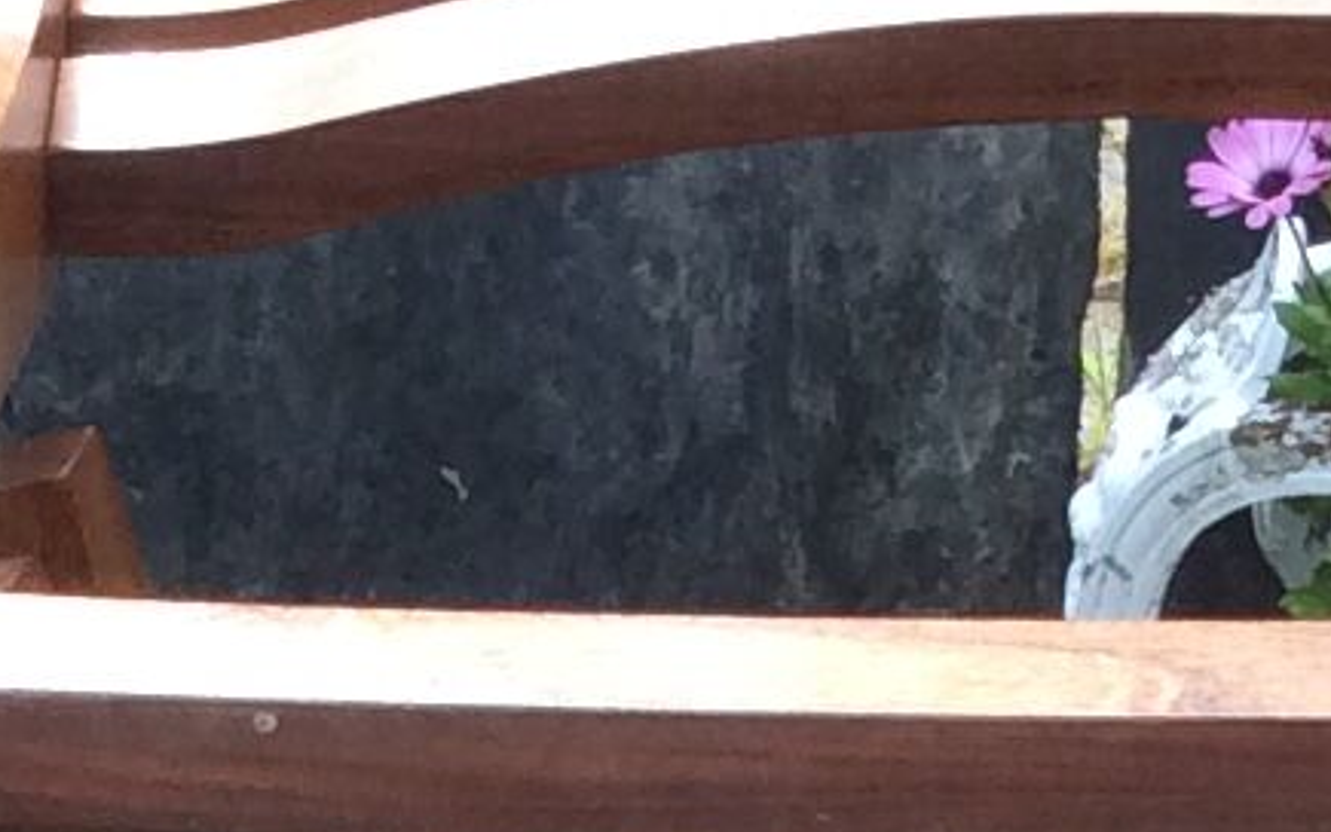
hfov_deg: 10.4
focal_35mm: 202
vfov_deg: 6.1
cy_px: 2260
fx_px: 7328
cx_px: 768
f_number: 2.4
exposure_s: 1/220
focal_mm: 3.3
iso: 32
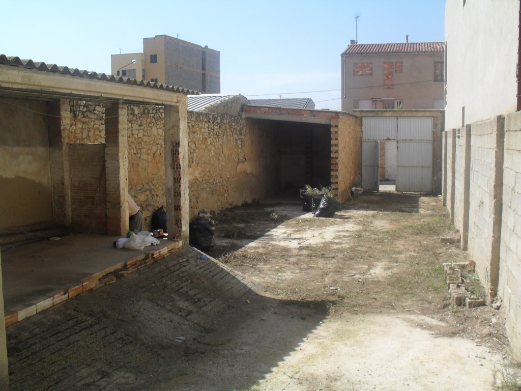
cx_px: 260
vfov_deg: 40.7
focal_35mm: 35
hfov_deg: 52.6
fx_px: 527
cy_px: 196
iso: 100
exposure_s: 1/180
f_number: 8.4
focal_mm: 6.3
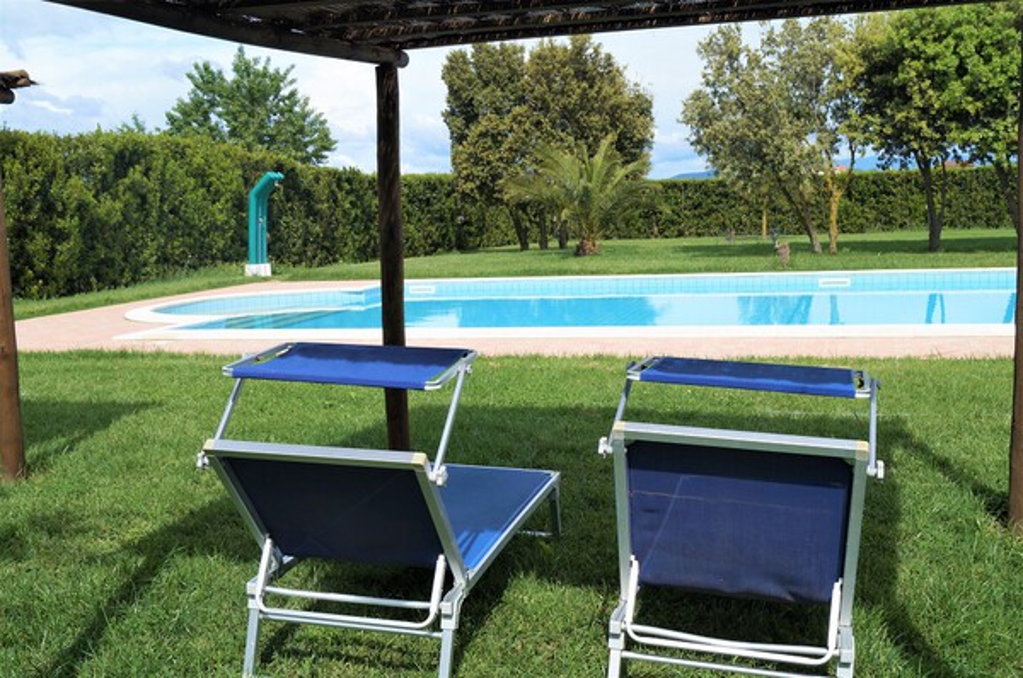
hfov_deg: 49.6
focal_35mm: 39
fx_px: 1106
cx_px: 512
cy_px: 339
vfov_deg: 34.1
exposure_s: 1/320
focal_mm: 26
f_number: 8
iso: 100
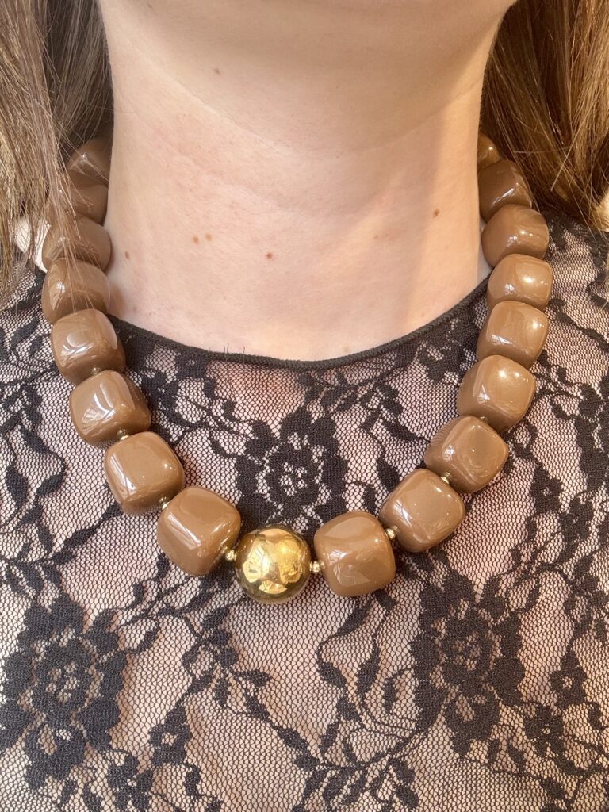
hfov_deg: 46.8
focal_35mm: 30
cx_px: 304
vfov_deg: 60.0
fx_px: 704
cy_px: 406
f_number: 1.9
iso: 80
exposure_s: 1/100
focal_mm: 2.69
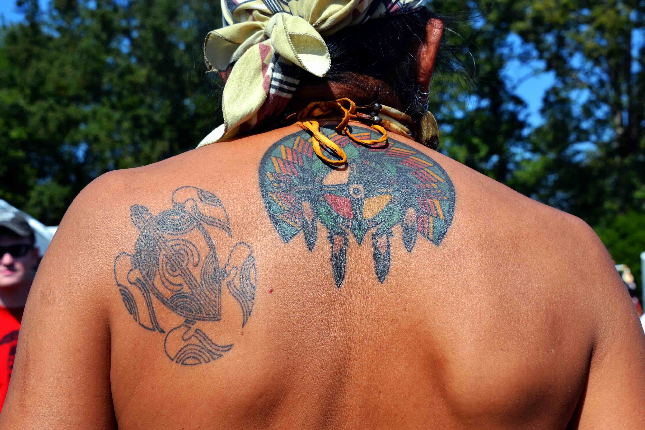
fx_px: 1021
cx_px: 322
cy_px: 215
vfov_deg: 23.8
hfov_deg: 35.1
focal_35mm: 57
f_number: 8
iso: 100
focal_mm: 38
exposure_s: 1/250
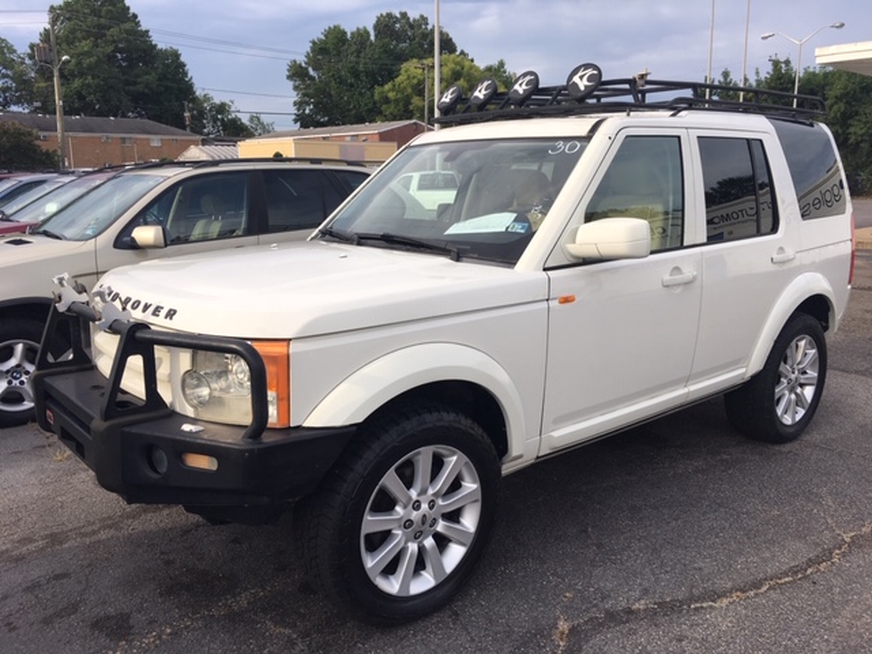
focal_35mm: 29
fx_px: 731
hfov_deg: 61.7
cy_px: 327
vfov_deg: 48.2
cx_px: 436
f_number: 2.2
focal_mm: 4.15
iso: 25
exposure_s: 1/472
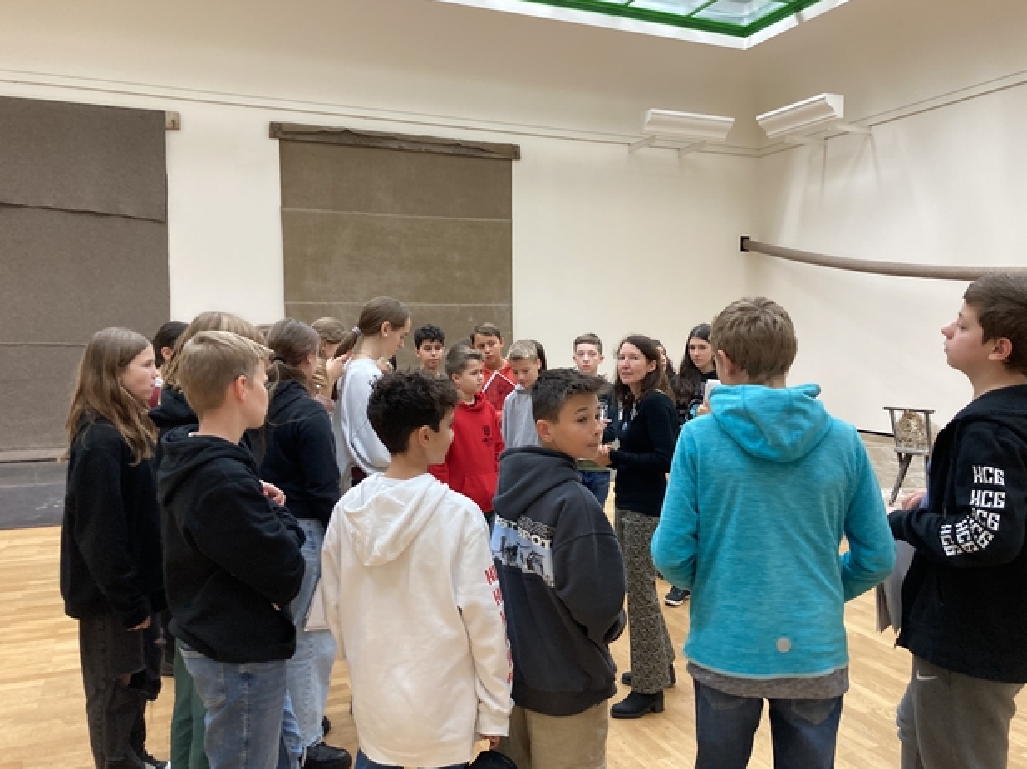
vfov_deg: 48.2
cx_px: 530
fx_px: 860
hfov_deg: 61.7
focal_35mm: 29
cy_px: 392
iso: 160
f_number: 1.8
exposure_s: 1/50
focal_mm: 3.99
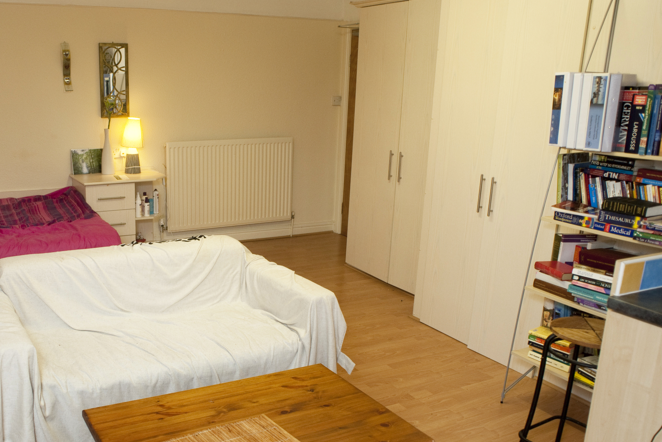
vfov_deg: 38.8
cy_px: 257
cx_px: 212
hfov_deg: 54.5
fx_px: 625
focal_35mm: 34
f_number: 4
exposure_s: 1/40
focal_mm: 20
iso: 200
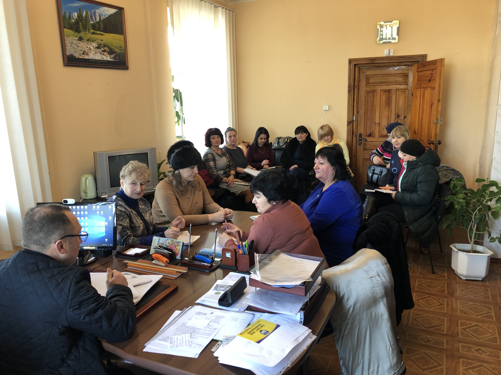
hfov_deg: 63.4
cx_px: 250
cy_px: 188
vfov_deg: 49.7
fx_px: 405
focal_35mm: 28
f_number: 1.8
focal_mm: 3.99
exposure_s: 1/20
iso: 40
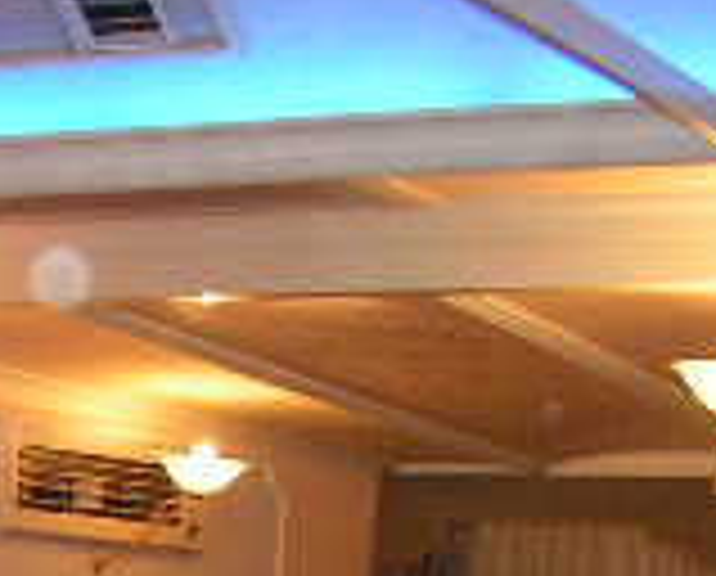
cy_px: 950
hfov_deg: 13.2
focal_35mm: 141
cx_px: -158
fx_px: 2995
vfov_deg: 10.5
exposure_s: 1/40
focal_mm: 6
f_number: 3.2
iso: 200
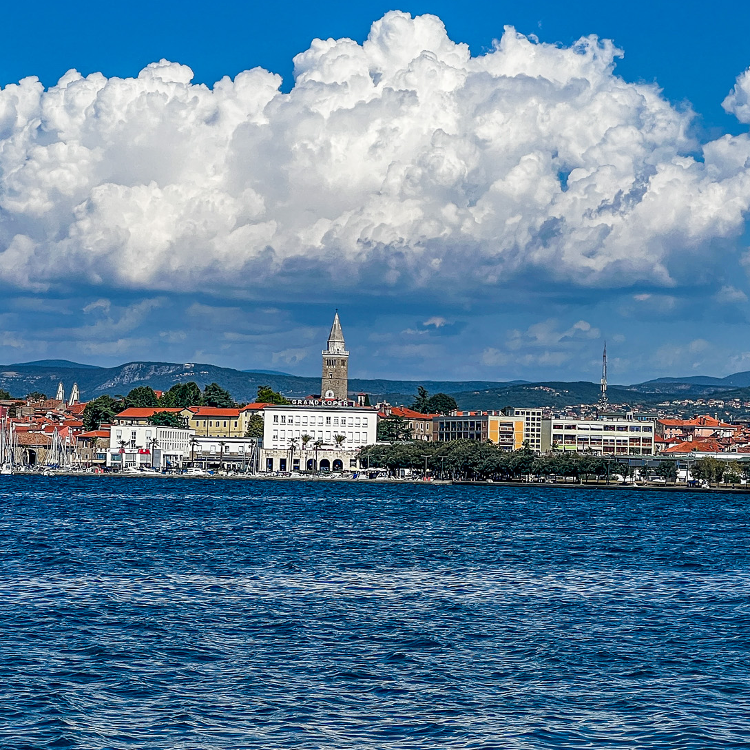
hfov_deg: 14.5
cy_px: 322
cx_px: 485
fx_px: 2942
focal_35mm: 120
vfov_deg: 14.5
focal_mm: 9
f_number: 2.8
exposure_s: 1/1500
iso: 32
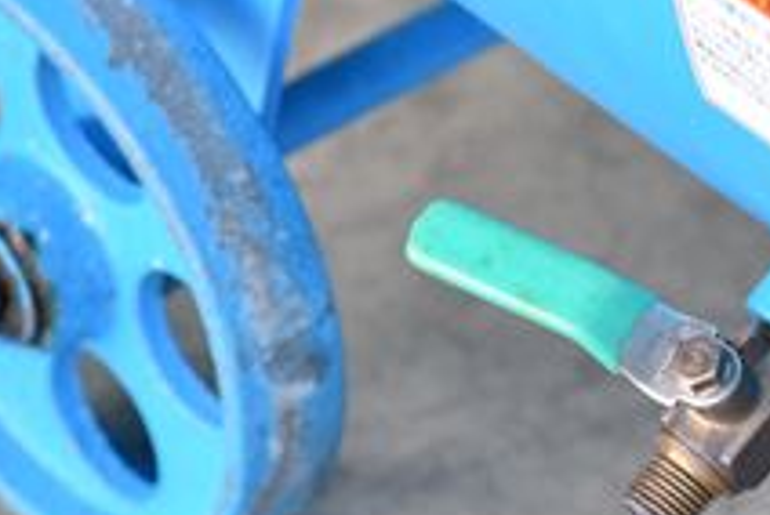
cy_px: 305
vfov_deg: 3.0
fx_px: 9831
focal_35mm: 459
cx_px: 785
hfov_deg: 4.5
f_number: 6.3
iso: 1250
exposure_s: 1/40
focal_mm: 130
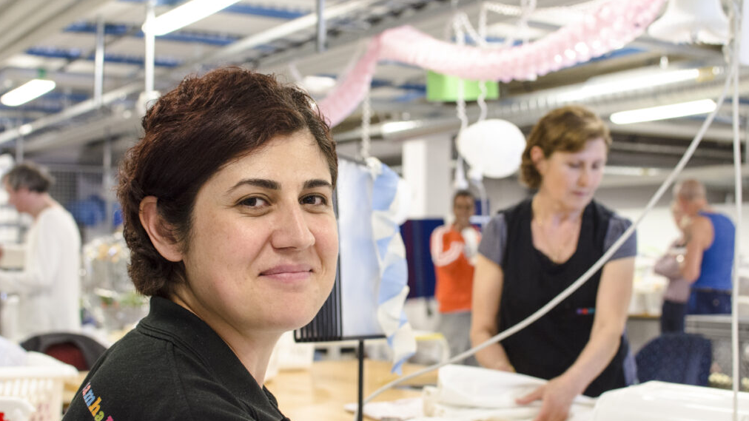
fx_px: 1103
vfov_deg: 21.6
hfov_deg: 37.5
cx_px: 375
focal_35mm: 56
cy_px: 237
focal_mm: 35
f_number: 4
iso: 800
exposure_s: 1/60
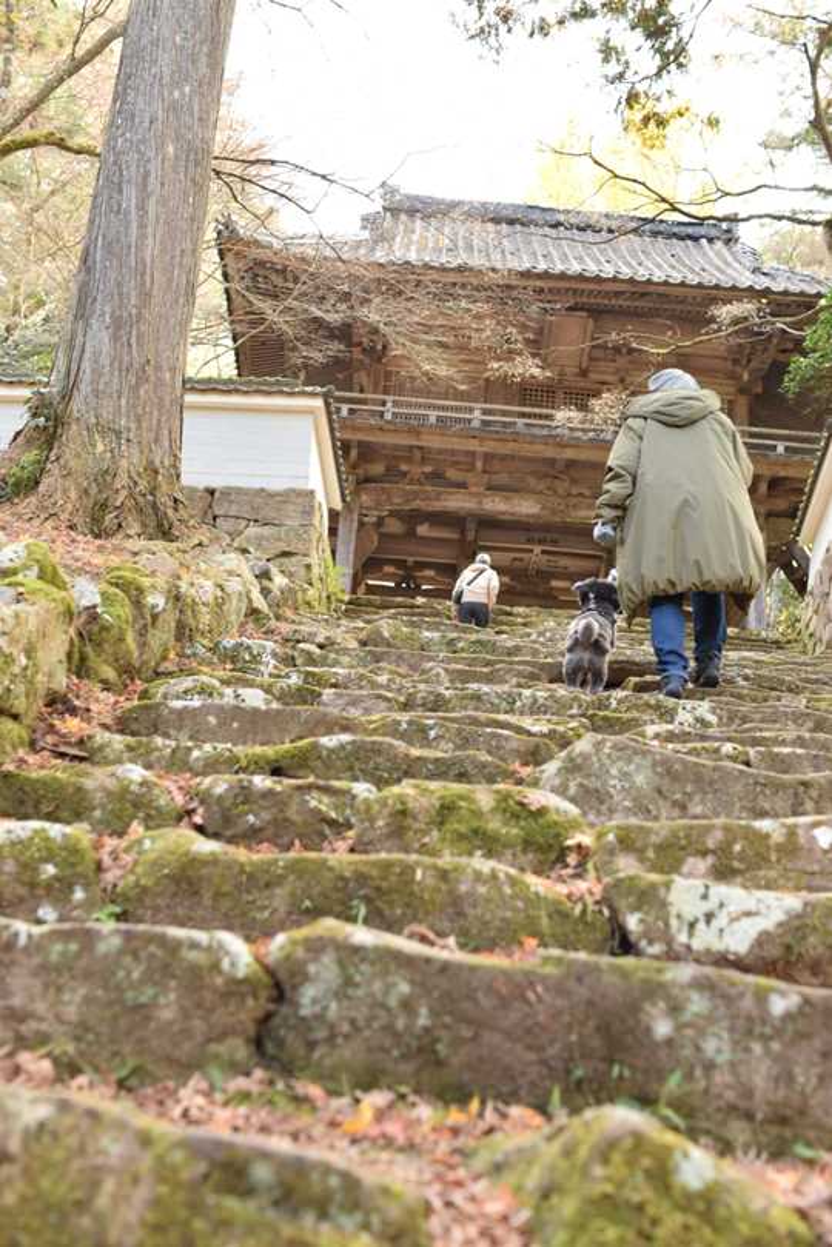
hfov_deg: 29.9
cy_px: 624
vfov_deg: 43.6
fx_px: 1560
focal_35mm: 45
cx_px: 416
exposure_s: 1/100
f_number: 4
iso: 320
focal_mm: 30
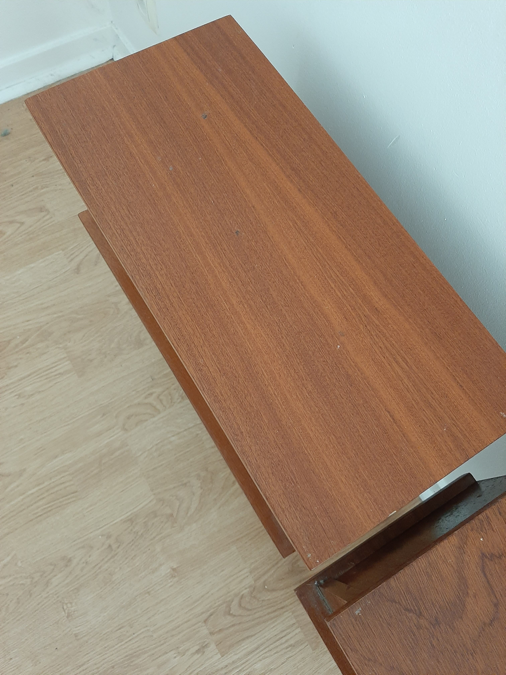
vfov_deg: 67.3
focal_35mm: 26
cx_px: 253
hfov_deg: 53.1
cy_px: 338
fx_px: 507
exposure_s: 1/33
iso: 200
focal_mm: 3.93
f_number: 1.7
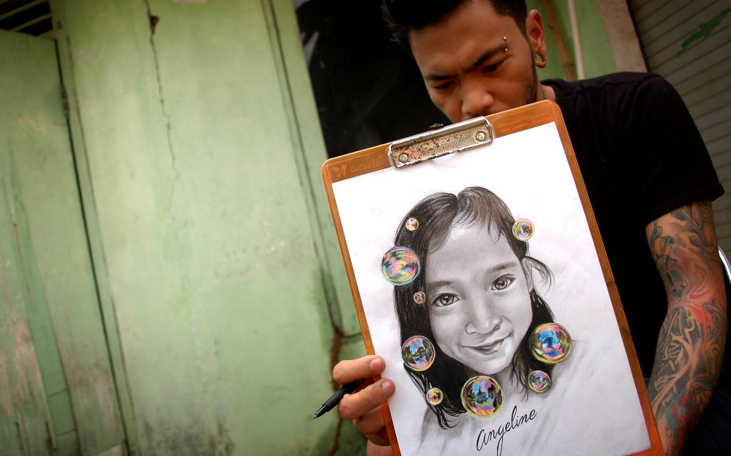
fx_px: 558
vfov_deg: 44.5
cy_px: 224
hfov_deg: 66.5
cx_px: 363
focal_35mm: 28
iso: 200
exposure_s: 1/125
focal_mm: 18
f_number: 4
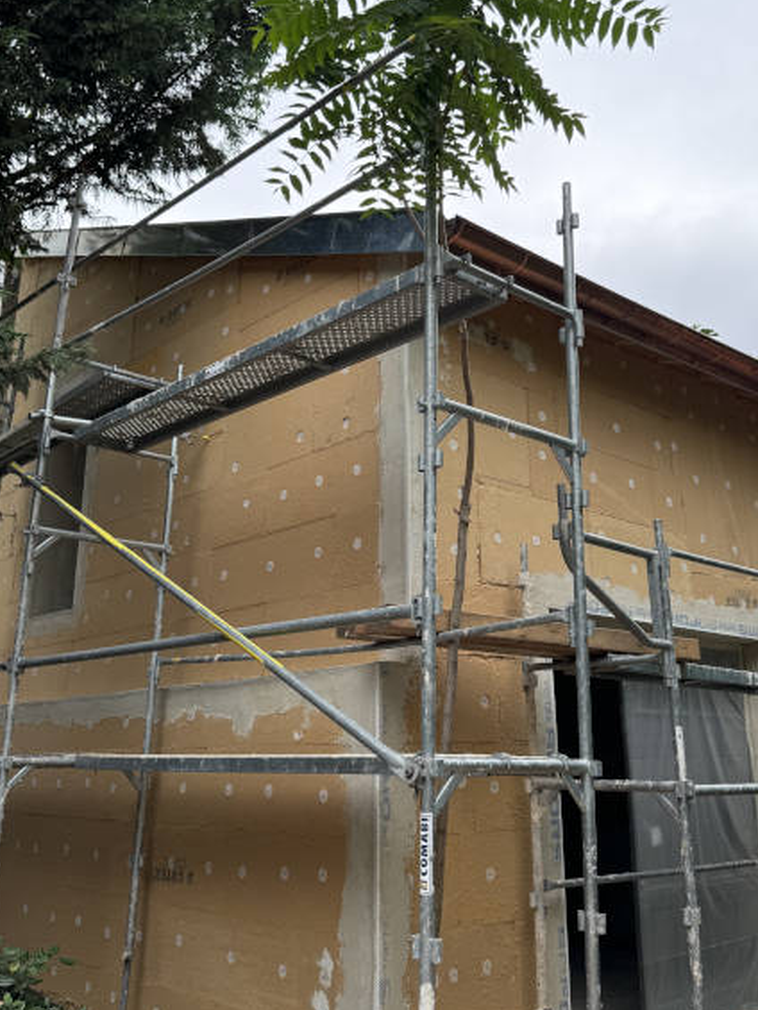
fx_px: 992
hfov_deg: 41.8
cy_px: 447
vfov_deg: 53.8
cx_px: 408
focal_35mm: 34
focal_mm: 6.76
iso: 64
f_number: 1.78
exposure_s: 1/273
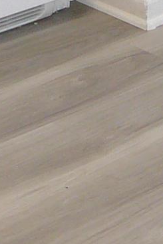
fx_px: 1377
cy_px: 100
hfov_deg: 6.8
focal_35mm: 203
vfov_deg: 10.1
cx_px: 23
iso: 125
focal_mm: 5.2
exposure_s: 1/30
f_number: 2.8
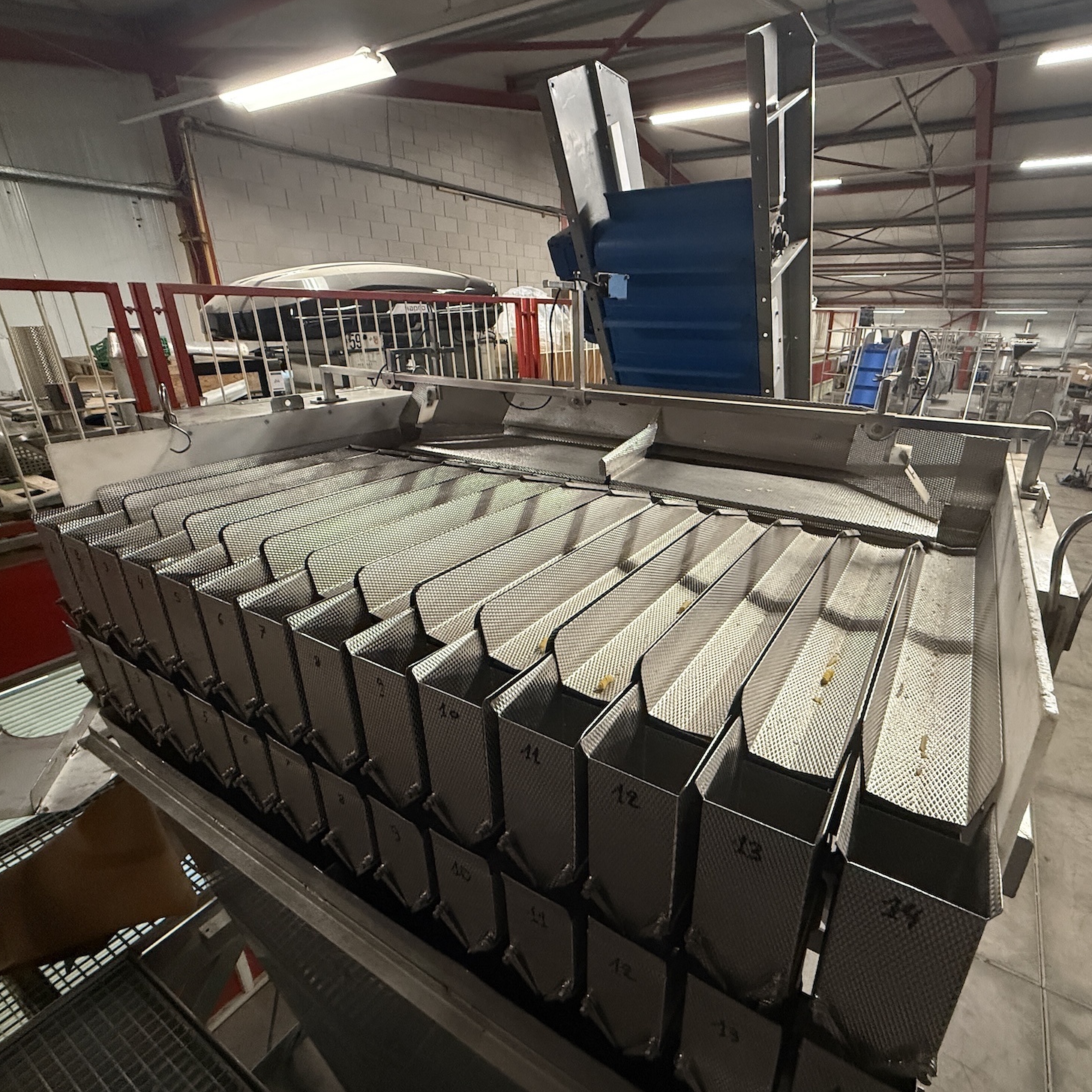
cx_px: 621
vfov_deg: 84.0
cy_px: 555
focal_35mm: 17
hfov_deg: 83.5
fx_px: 607
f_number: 2.2
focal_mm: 2.22
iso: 640
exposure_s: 1/50
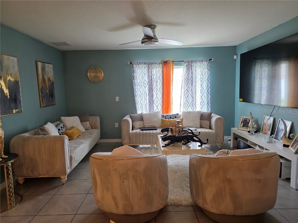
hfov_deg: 73.9
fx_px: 198
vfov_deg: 58.9
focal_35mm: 23
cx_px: 149
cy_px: 112
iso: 400
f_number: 1.7
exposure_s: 1/120
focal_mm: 6.25
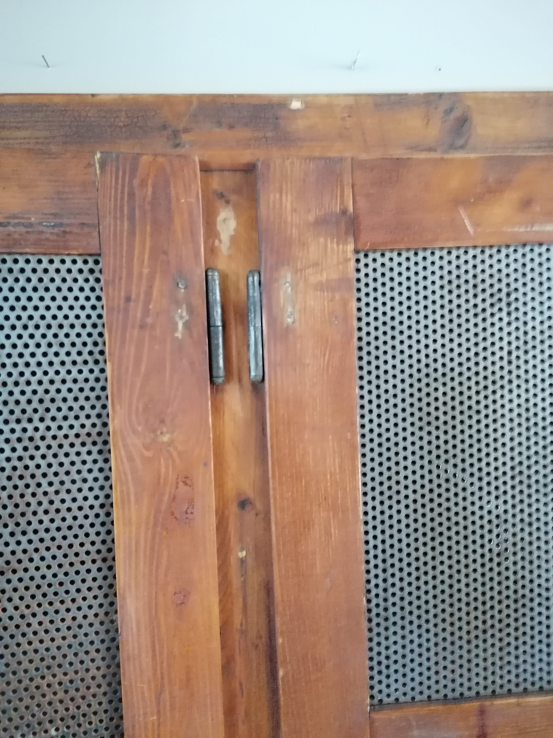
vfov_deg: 65.3
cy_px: 369
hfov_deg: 51.4
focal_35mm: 27
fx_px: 575
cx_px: 276
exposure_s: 1/16.7
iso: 1250
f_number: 1.8
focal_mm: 4.75
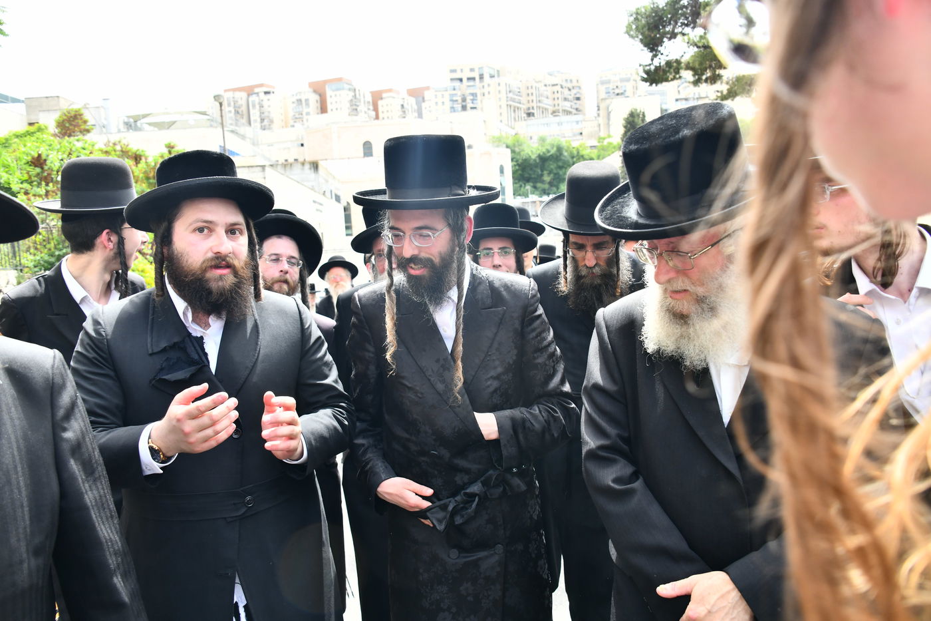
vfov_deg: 46.4
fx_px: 724
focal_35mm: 28
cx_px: 466
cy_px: 310
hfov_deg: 65.5
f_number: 5.6
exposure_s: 1/320
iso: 500
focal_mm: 28
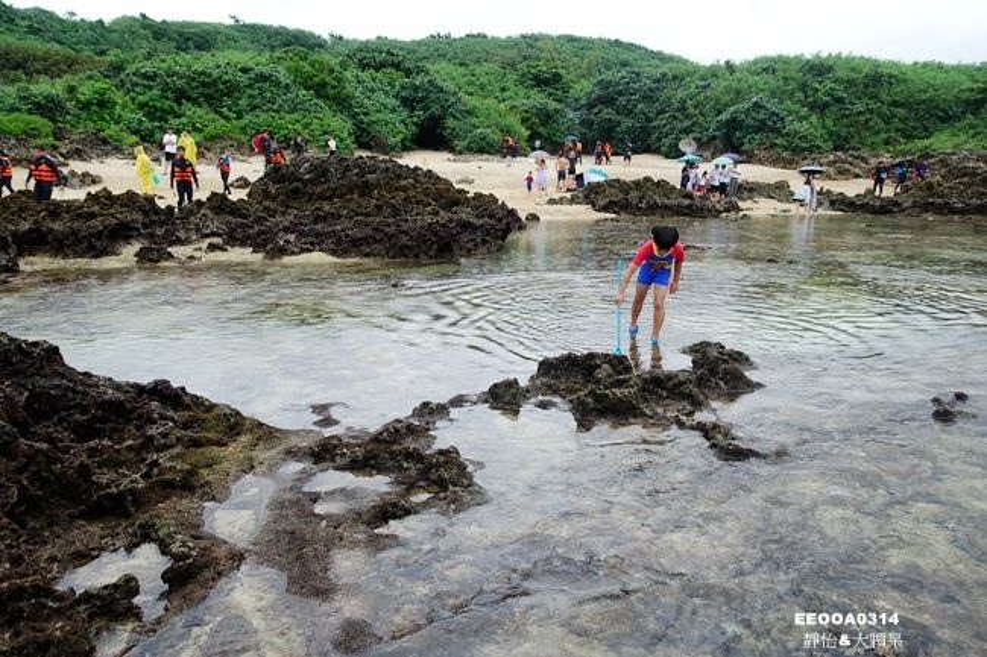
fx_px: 658
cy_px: 328
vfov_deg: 53.1
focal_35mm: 24
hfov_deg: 73.8
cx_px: 494
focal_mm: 8.8
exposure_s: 1/80
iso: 125
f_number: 3.5
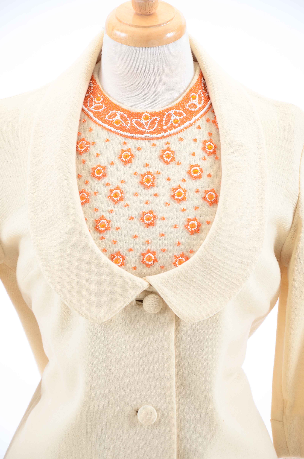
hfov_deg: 8.7
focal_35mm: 158
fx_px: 2004
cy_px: 230
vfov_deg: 13.1
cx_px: 152
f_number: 6.3
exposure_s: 1/80
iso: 160
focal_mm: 105
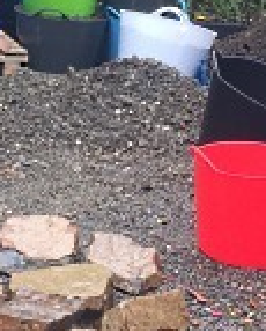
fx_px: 1550
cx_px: 28
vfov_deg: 12.0
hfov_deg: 9.8
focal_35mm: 158
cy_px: -7
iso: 32
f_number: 2.2
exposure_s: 1/117
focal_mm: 4.15
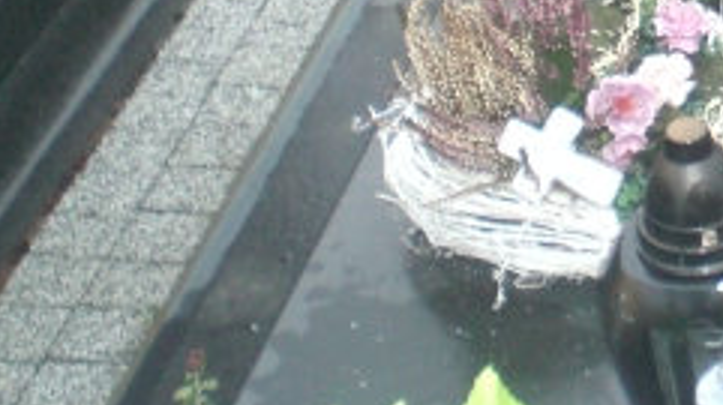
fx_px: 2107
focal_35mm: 110
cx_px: 879
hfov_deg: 18.4
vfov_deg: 10.5
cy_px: -234
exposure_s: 1/100
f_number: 3.1
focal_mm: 6.3
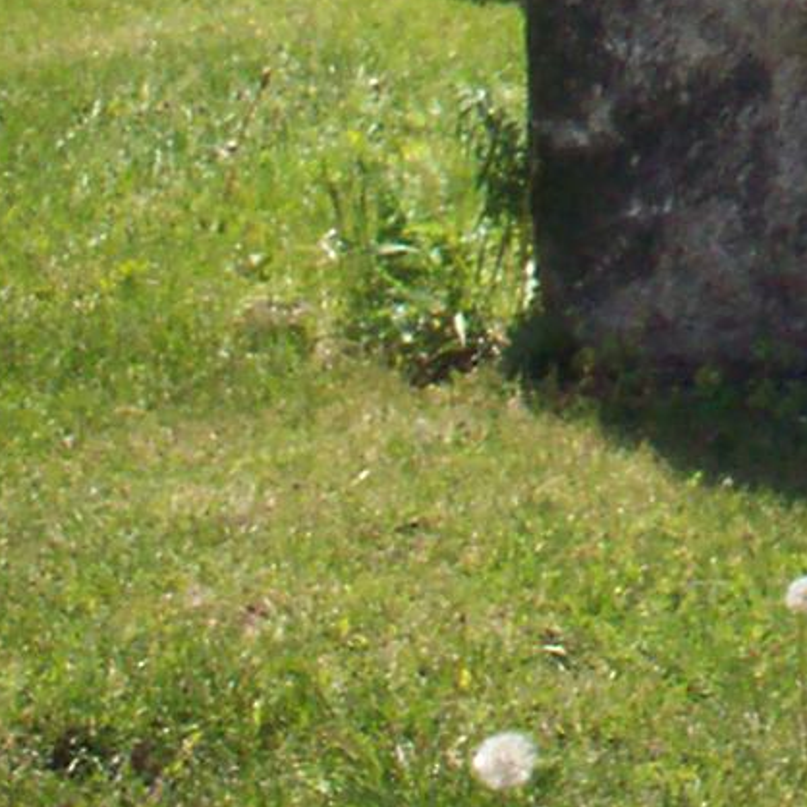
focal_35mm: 196
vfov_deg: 8.3
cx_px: 1691
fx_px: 5170
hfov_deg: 8.4
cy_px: -1031
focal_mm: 6
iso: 100
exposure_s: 1/334
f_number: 4.5
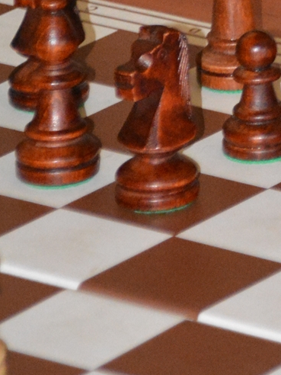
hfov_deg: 3.0
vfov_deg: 4.0
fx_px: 5325
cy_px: -477
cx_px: 573
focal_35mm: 492
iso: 3200
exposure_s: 1/60
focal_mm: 70
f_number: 5.3
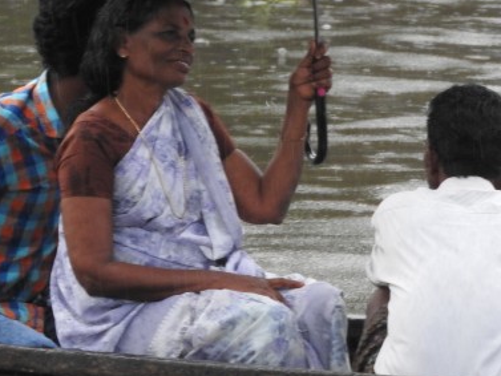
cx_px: 311
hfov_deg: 2.6
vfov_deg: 2.0
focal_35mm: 763
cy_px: 154
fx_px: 11046
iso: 320
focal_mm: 64.5
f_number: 5.6
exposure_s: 1/125
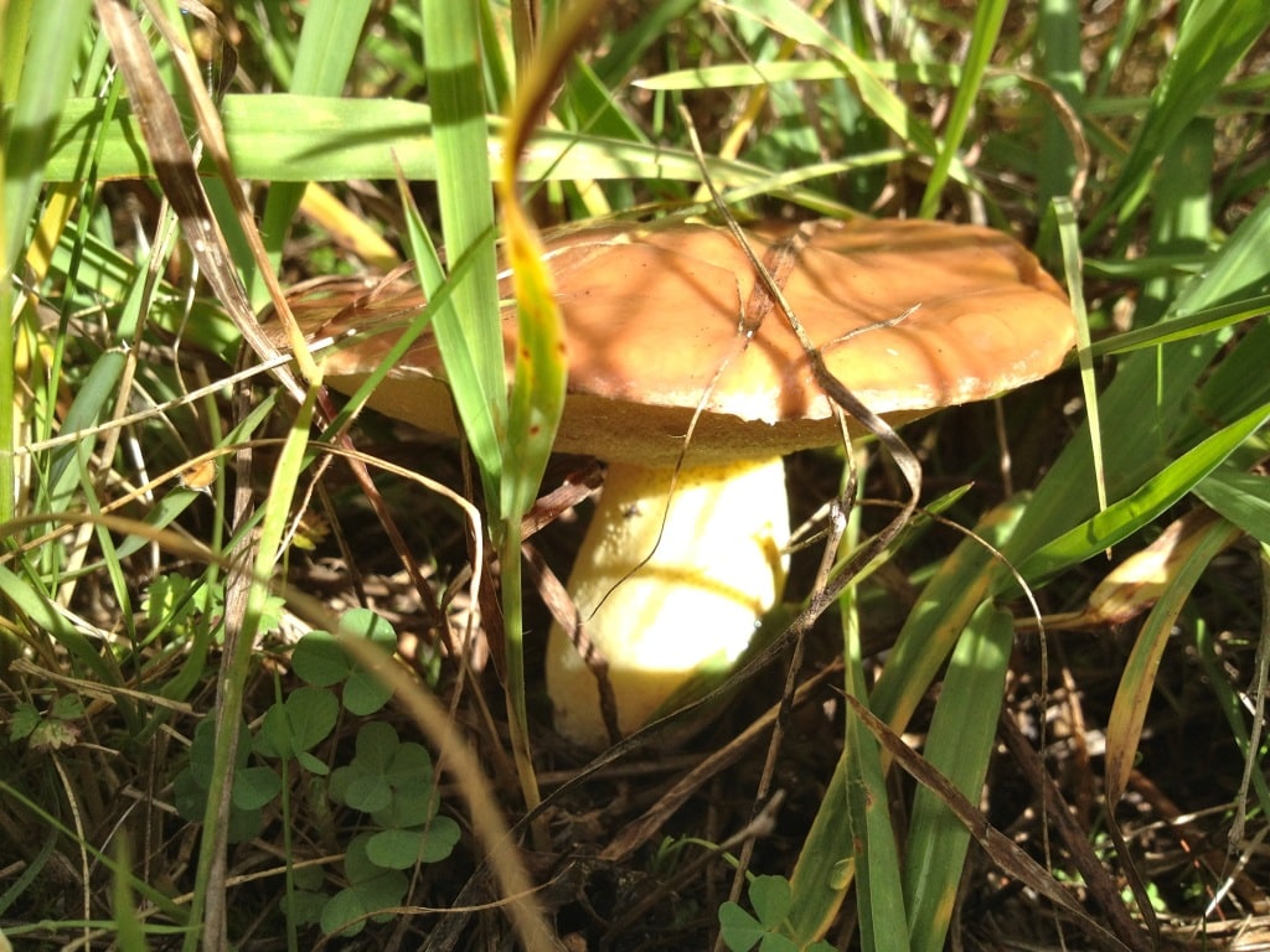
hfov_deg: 52.6
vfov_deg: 40.7
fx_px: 1284
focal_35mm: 35
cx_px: 635
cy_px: 476
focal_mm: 4.28
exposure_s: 1/699
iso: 64
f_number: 2.4
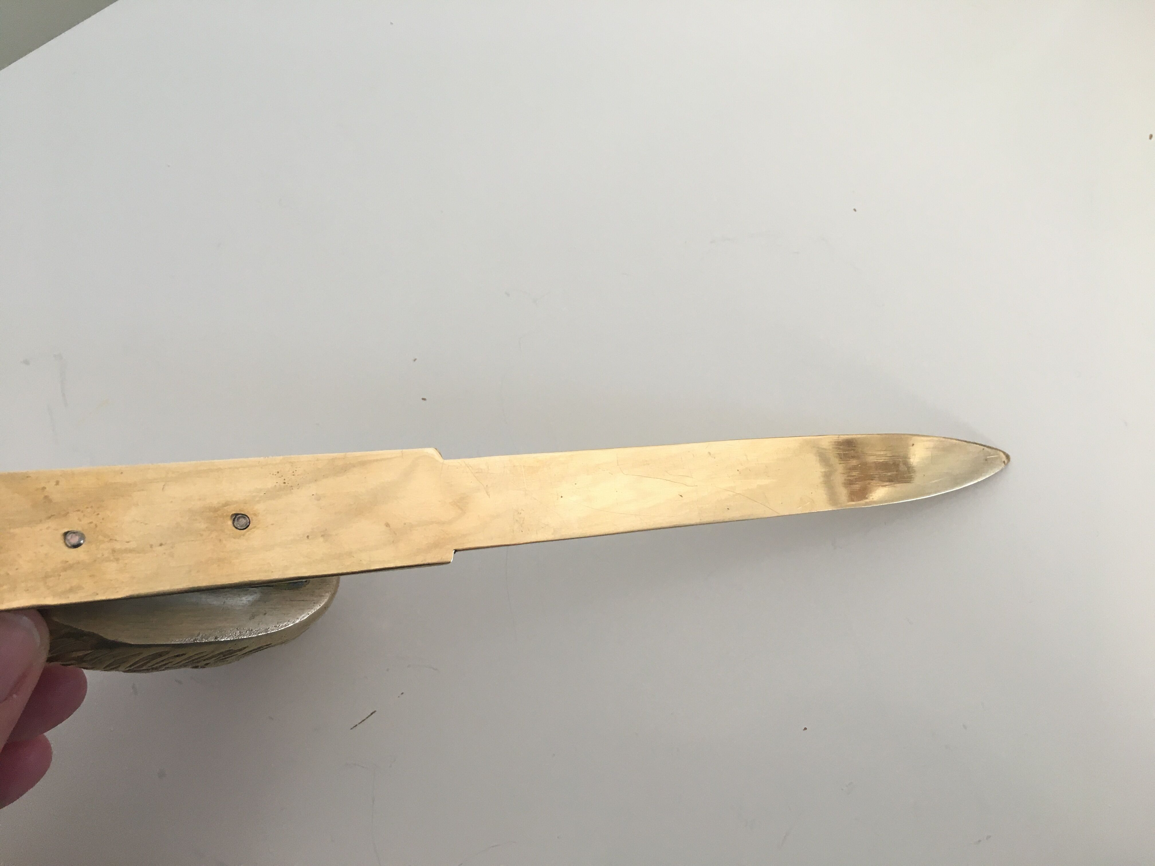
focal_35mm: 29
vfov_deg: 48.2
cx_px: 578
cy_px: 433
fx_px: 968
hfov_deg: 61.7
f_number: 2.2
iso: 40
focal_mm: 4.15
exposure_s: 1/33
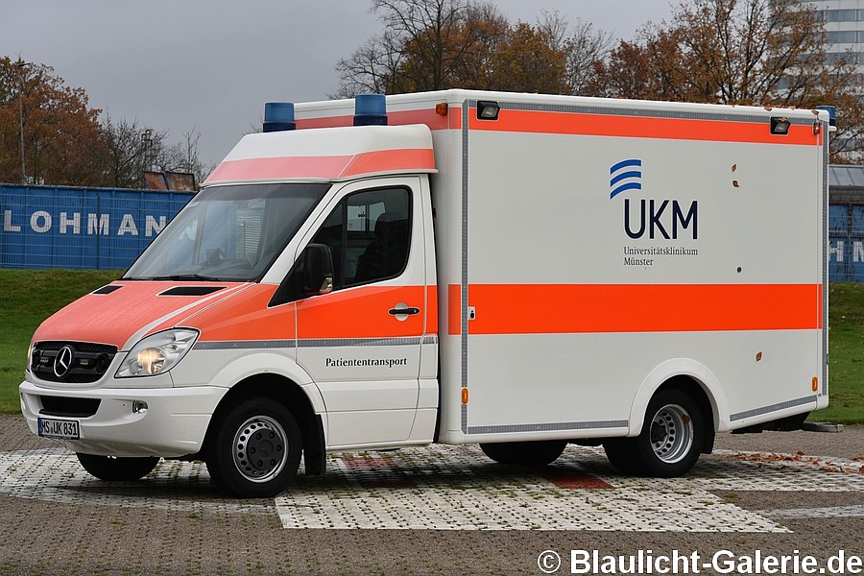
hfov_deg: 23.9
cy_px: 288
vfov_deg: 16.1
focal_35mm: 85
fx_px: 2040
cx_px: 432
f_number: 8
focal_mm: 85
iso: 200
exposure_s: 1/250
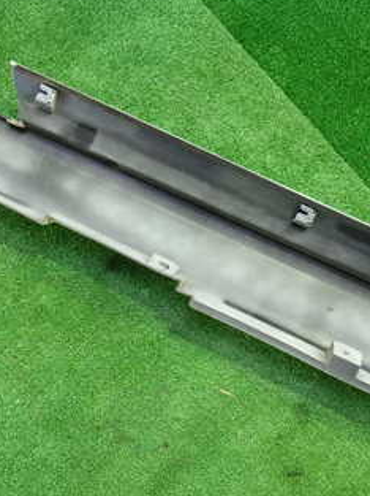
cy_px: 257
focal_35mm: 48
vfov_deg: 39.7
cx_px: 163
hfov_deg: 30.2
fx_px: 685
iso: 400
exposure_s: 1/30
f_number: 2
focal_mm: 4.5
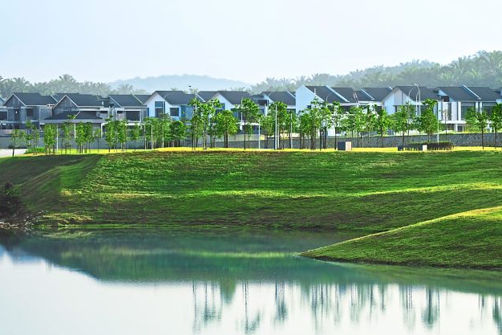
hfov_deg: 10.1
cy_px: 176
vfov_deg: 6.8
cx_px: 452
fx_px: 2816
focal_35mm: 202
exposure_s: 1/400
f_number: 5.6
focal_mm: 102
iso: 100
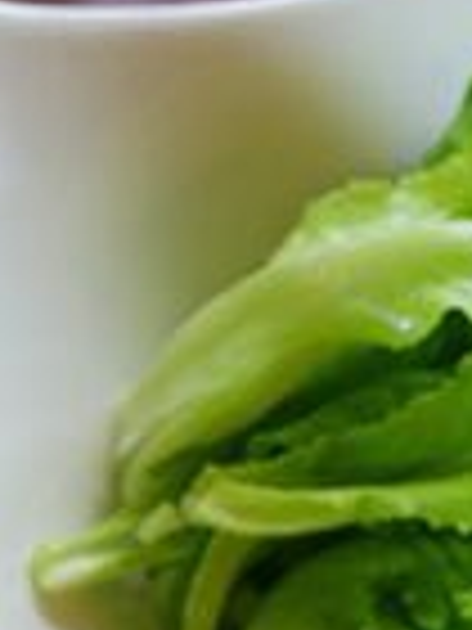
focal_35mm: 107
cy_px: 547
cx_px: -342
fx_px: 1945
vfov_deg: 18.1
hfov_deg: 12.7
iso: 125
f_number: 2.8
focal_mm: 8.8
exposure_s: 1/80
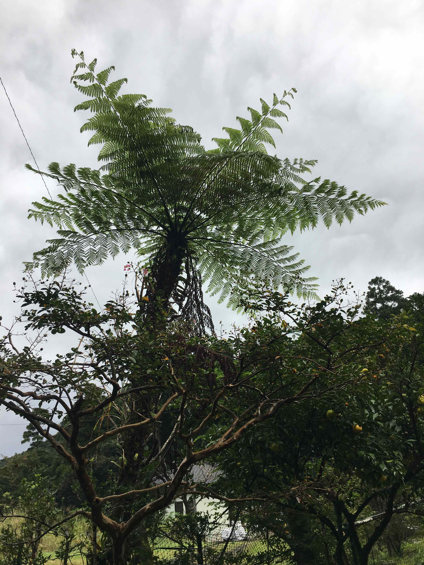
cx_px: 212
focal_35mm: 29
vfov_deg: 61.7
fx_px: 474
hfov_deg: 48.2
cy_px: 282
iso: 25
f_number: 2.2
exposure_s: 1/218
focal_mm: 4.15
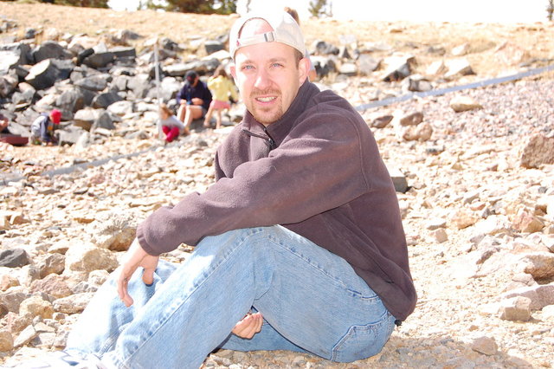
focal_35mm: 69
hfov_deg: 29.3
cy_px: 184
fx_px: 1061
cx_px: 277
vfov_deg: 19.7
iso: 400
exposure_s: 1/500
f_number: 5.3
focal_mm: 46
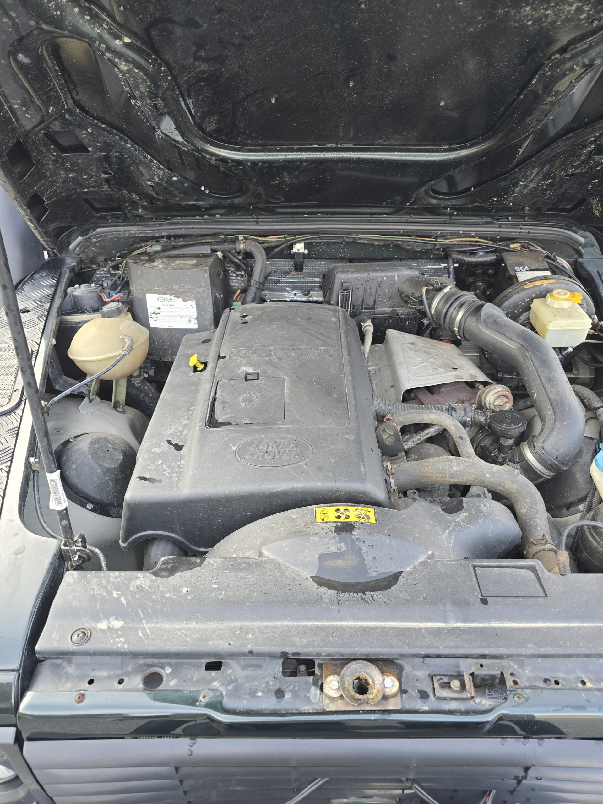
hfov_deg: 58.9
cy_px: 402
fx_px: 534
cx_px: 302
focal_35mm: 23
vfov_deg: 73.9
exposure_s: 1/180
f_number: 1.7
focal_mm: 6.3
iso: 100
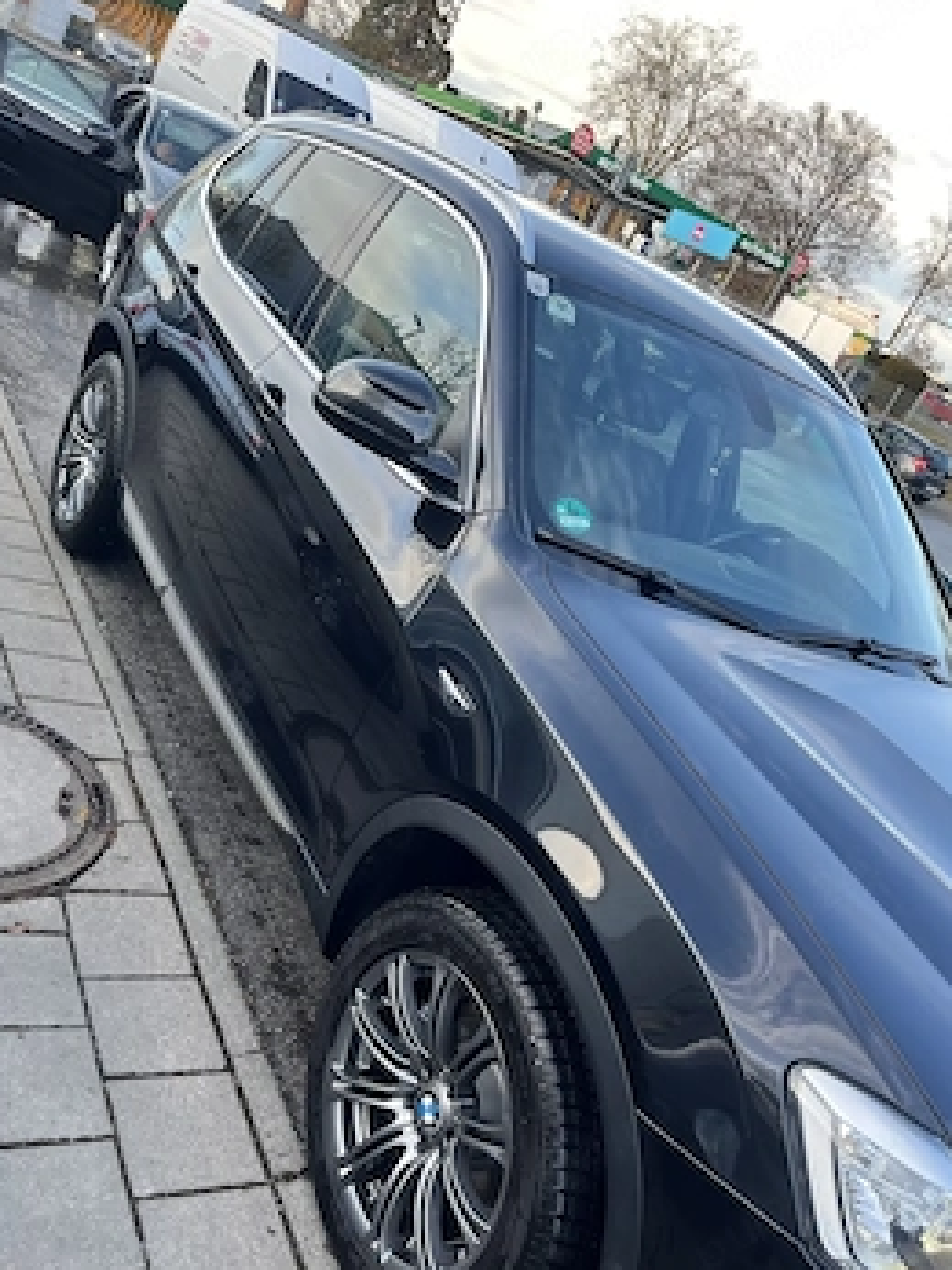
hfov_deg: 46.7
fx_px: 1101
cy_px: 684
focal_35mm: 30
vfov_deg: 59.9
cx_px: 425
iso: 32
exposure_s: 1/122
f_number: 1.6
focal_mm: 5.1
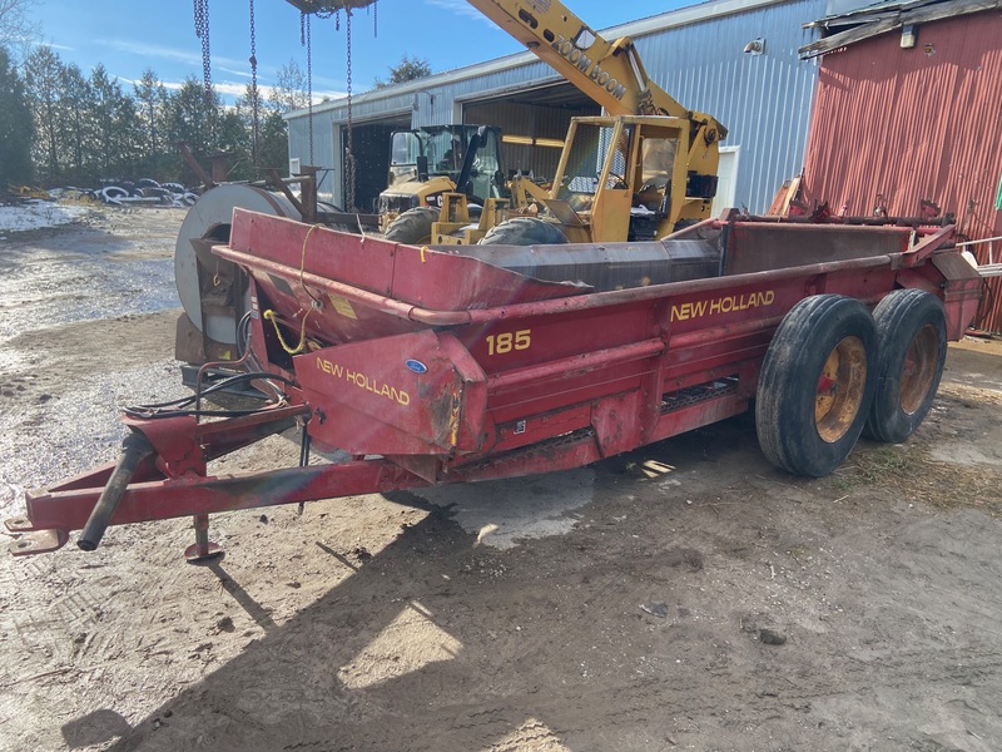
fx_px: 753
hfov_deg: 67.3
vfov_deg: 53.1
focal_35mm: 26
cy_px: 376
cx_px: 501
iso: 32
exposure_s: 1/1484
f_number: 1.8
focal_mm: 4.25
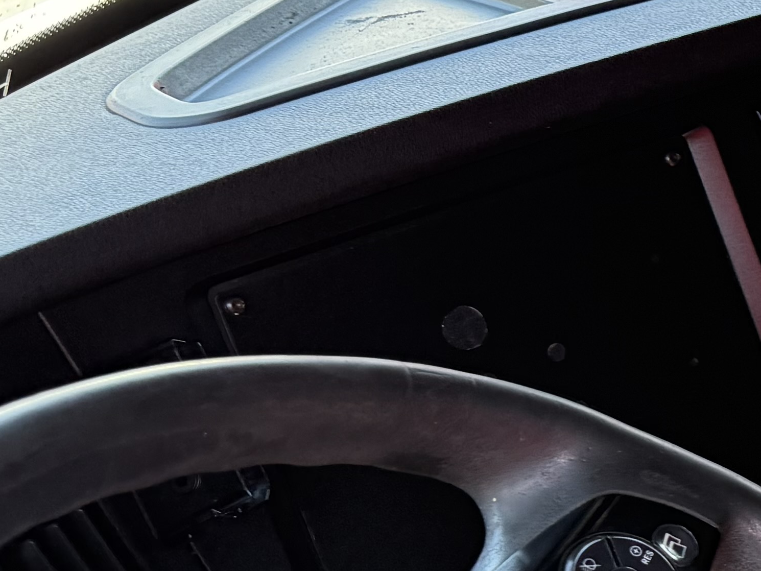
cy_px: 366
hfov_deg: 17.9
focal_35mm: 92
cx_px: 1283
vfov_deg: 16.0
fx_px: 2023
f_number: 1.78
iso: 200
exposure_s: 1/171
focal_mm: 6.76
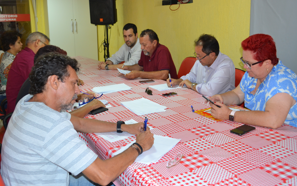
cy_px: 75
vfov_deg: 33.5
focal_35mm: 38
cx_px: 147
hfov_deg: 51.5
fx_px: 308
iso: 800
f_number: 3.8
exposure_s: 1/60
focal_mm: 22
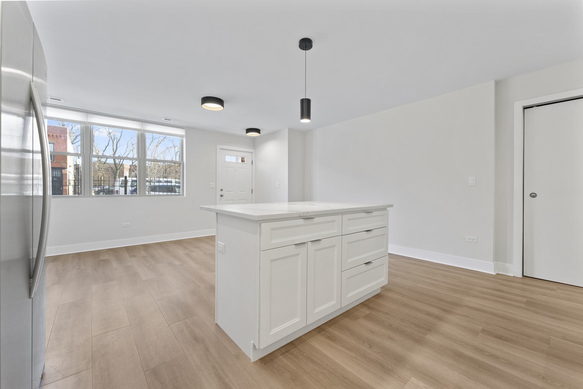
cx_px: 292
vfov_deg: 81.2
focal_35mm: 14
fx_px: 227
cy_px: 194
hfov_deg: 104.3
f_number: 7.1
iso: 640
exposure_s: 1/2.5
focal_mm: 14
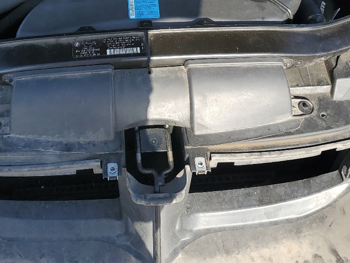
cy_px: 4
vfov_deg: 24.9
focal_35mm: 56
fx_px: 566
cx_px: 115
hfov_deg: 34.0
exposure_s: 1/1000
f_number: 1.5
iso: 50
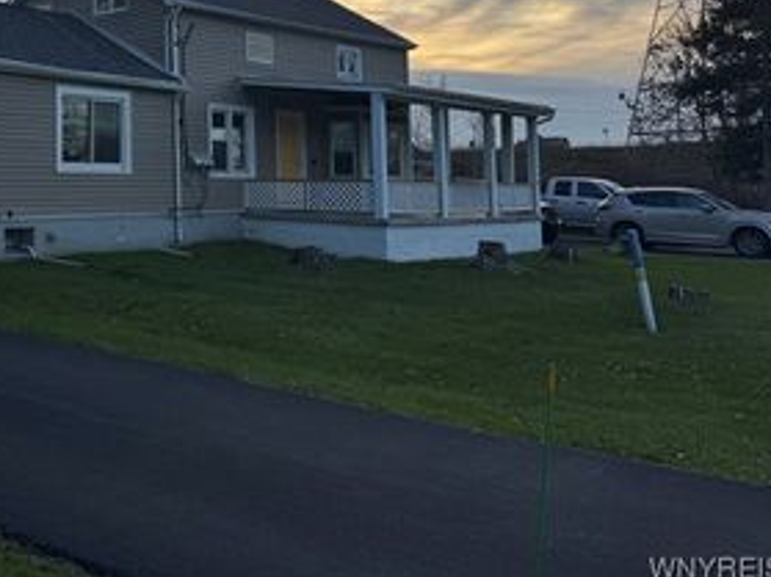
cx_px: 99
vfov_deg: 32.3
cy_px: 81
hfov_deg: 41.0
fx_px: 957
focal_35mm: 43
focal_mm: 6.76
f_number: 1.78
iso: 80
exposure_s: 1/1818
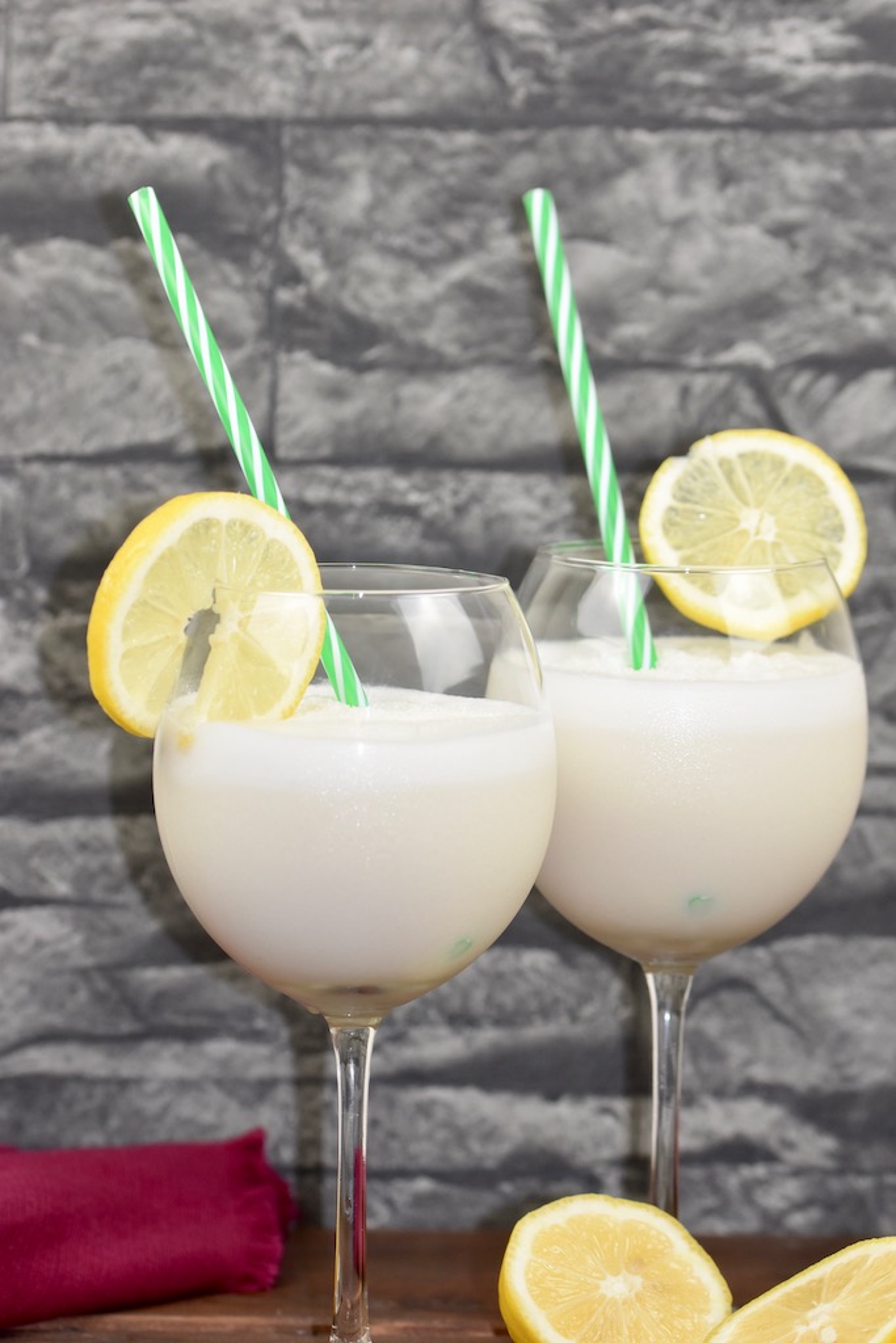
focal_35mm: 158
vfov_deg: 13.0
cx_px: 448
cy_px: 672
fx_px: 5878
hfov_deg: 8.7
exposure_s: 1/125
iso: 720
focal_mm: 105
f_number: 5.6
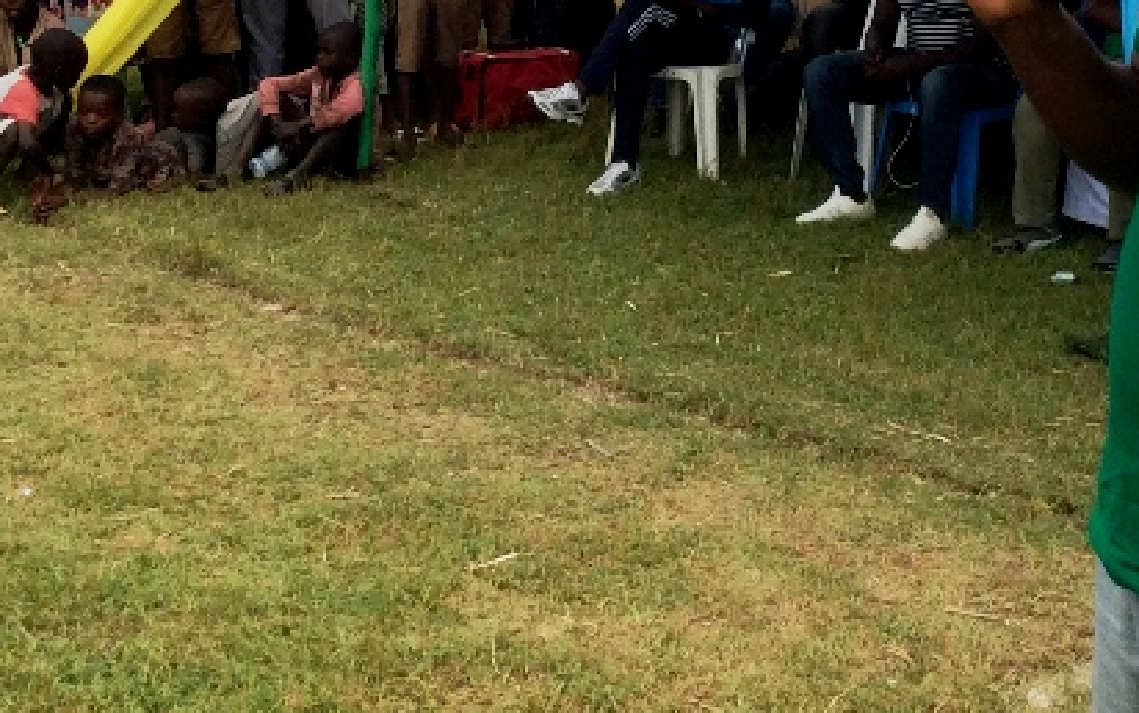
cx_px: 759
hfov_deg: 26.6
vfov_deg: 16.6
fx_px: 2391
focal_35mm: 77
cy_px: 3
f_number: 2.4
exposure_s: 1/427
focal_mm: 3.3
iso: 32
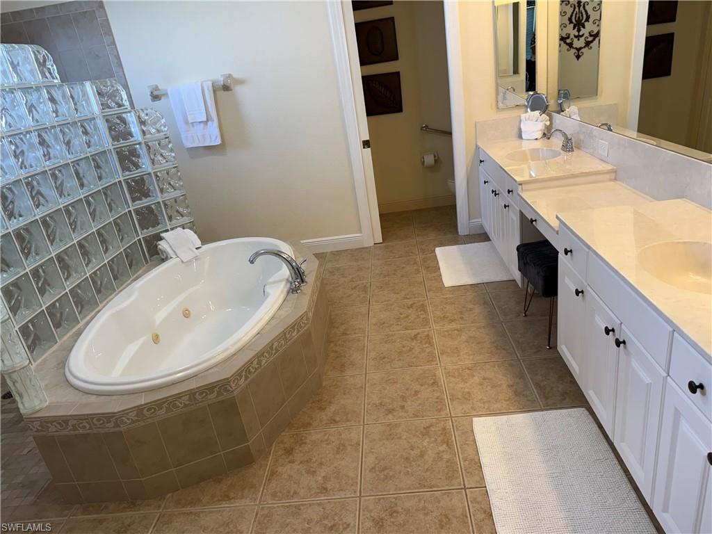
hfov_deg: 71.6
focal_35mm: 24
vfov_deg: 56.8
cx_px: 356
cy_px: 267
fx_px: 494
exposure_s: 1/120
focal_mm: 6.76
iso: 125
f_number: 1.78
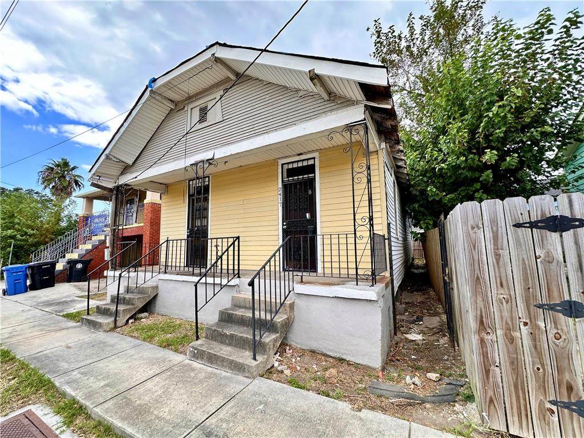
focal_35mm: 14
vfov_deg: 85.7
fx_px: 236
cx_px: 292
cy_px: 219
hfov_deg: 102.1
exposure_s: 1/270
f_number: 2.2
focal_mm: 2.22
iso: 40
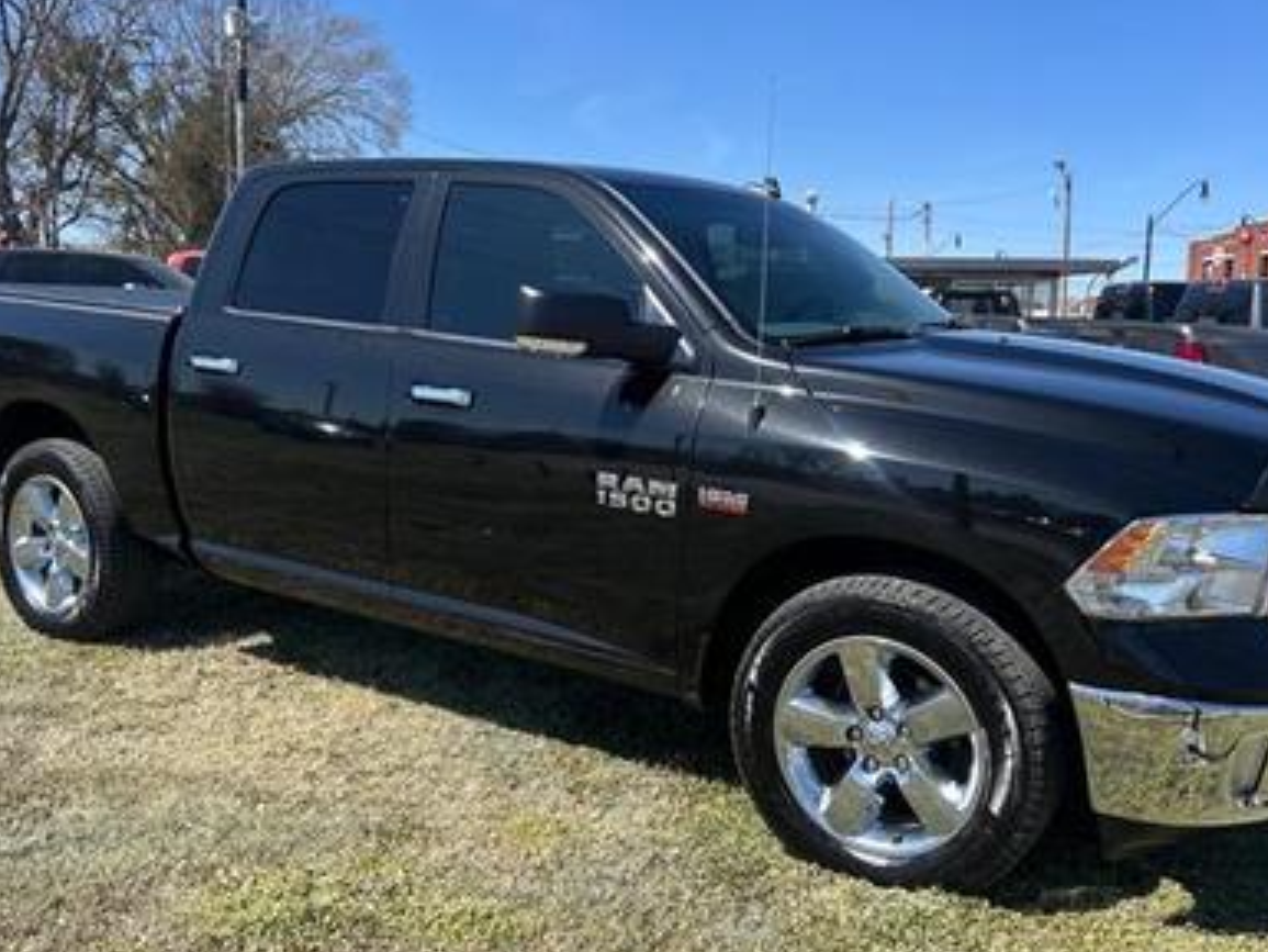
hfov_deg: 53.9
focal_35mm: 34
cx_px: 662
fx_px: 1246
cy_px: 507
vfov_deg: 41.8
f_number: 1.5
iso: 50
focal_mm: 5.7
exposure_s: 1/2915
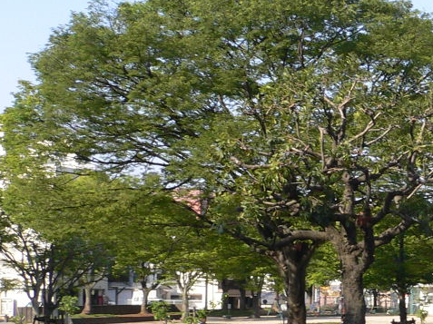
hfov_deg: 19.6
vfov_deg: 15.6
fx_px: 1175
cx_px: 530
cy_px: 243
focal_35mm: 94
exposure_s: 1/160
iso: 80
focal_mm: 5.8
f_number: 5.6
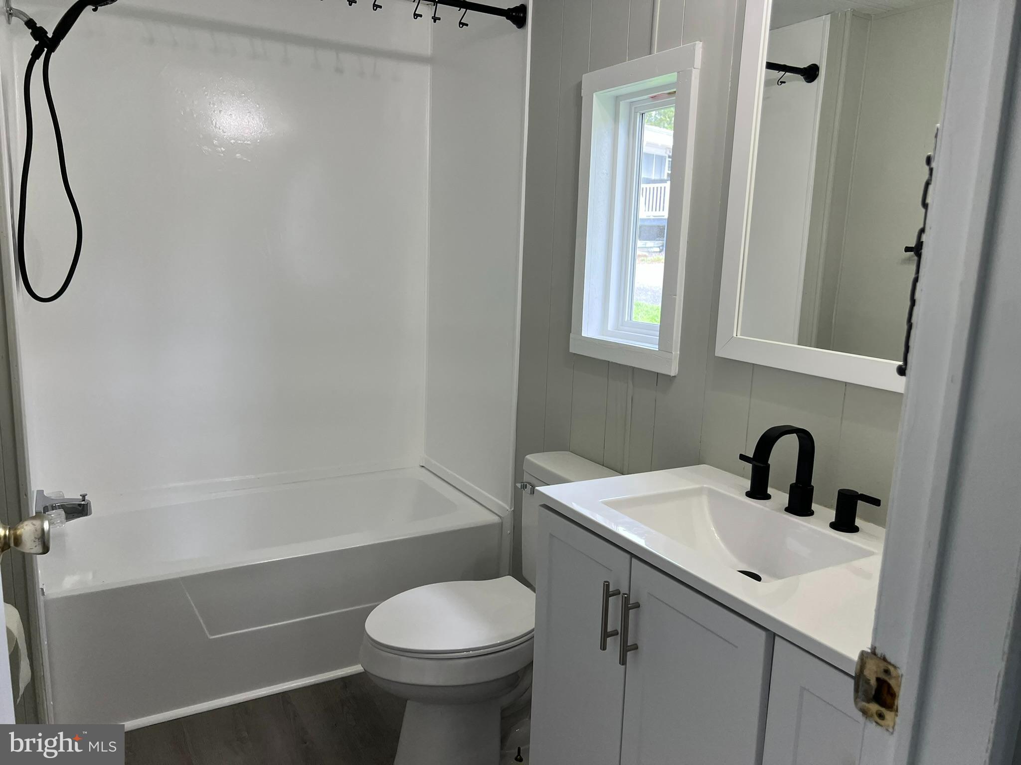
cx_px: 510
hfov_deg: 67.3
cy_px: 382
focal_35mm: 26
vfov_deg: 53.1
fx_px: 767
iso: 50
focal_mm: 5.7
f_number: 1.5
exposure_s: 1/120
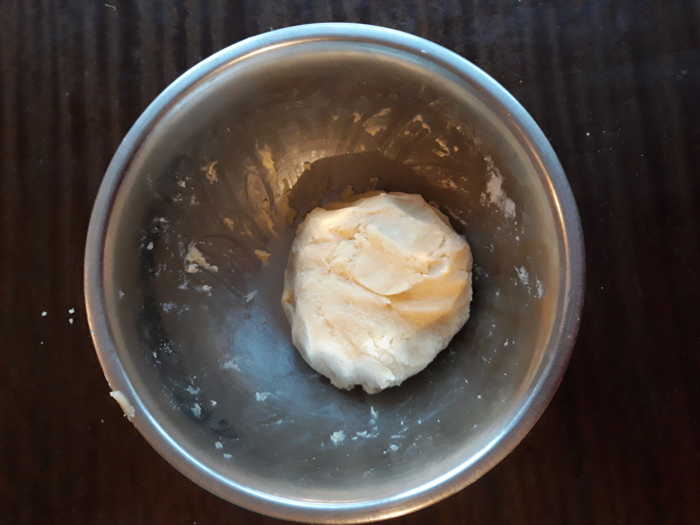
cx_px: 350
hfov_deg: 65.3
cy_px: 262
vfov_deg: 51.4
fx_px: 546
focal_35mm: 27
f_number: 1.7
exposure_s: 1/25
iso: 400
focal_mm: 3.71
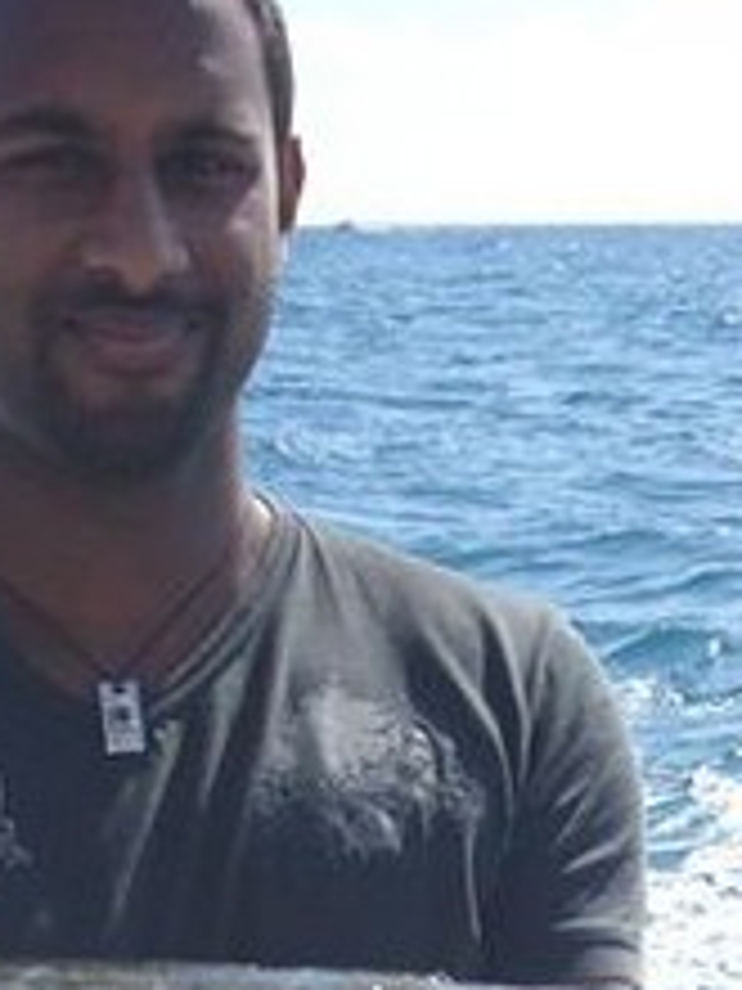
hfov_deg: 13.9
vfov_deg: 18.3
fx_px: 3030
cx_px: 490
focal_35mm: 106
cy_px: 882
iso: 64
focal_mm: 6.2
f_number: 5.6
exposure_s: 1/297
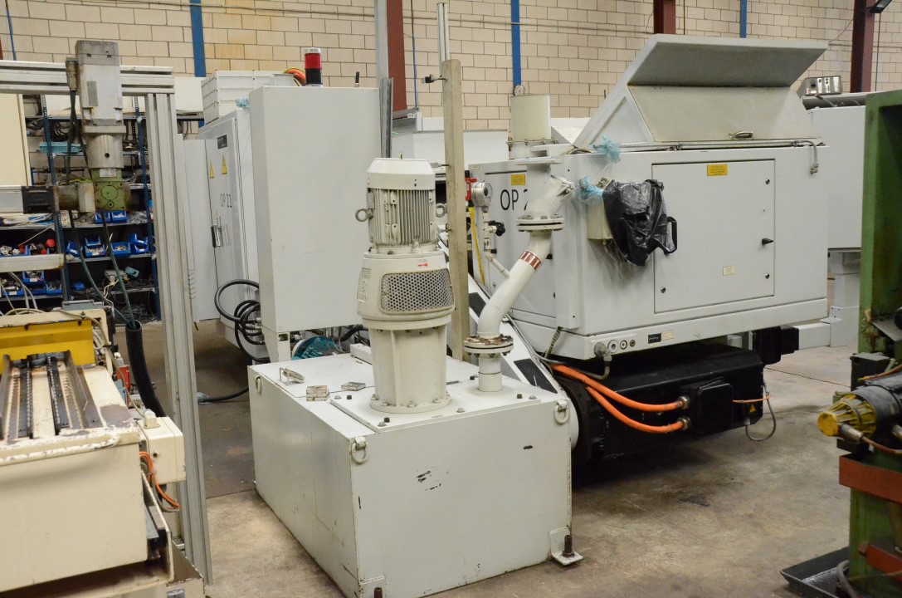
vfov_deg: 39.8
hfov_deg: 57.3
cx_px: 451
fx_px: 825
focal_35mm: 33
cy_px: 299
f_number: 7.1
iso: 6400
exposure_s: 1/200
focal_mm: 22
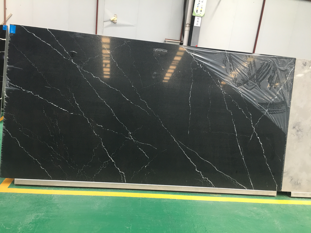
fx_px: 261
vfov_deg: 48.2
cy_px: 116
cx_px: 156
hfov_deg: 61.7
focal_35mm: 29
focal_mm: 4.15
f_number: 2.2
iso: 50
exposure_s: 1/33
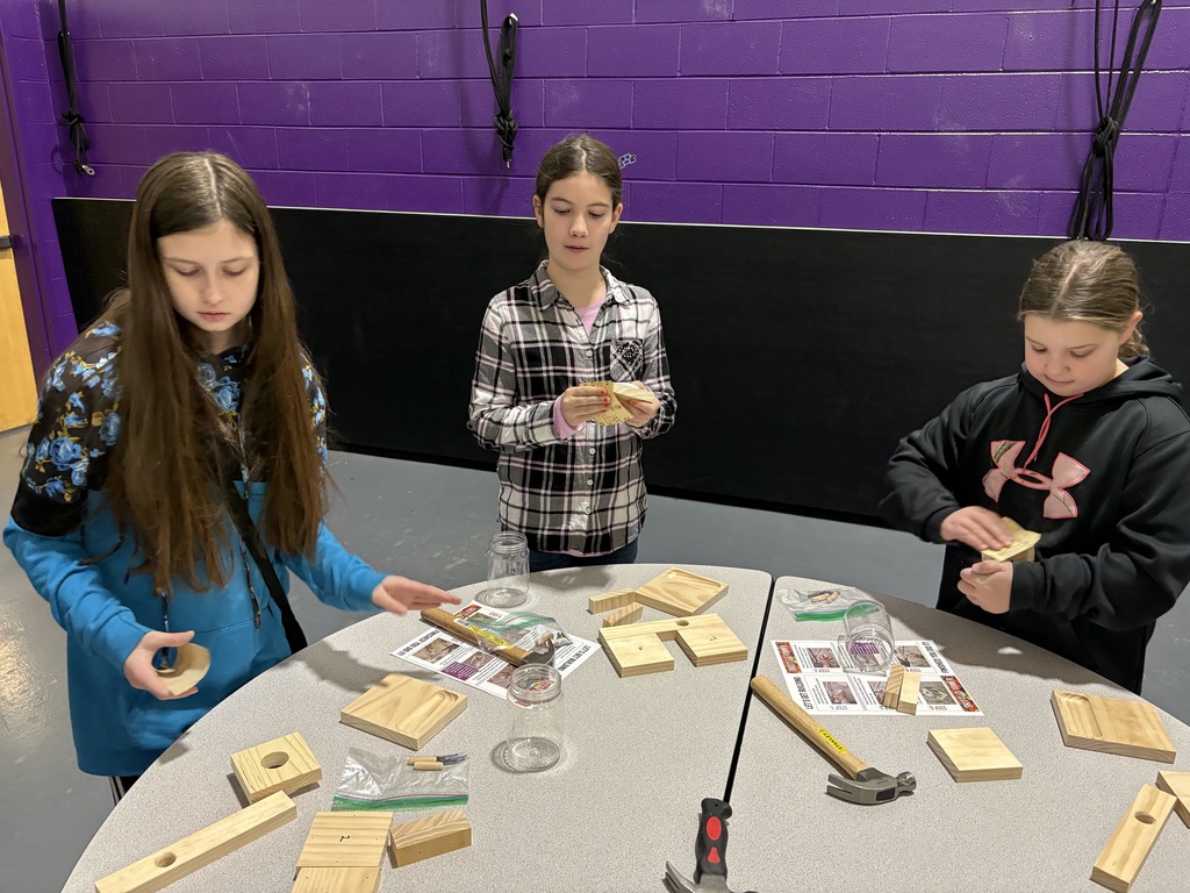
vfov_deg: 53.1
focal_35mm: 26
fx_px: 894
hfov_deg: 67.3
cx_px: 595
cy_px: 446
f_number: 1.6
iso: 400
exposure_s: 1/60
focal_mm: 5.96
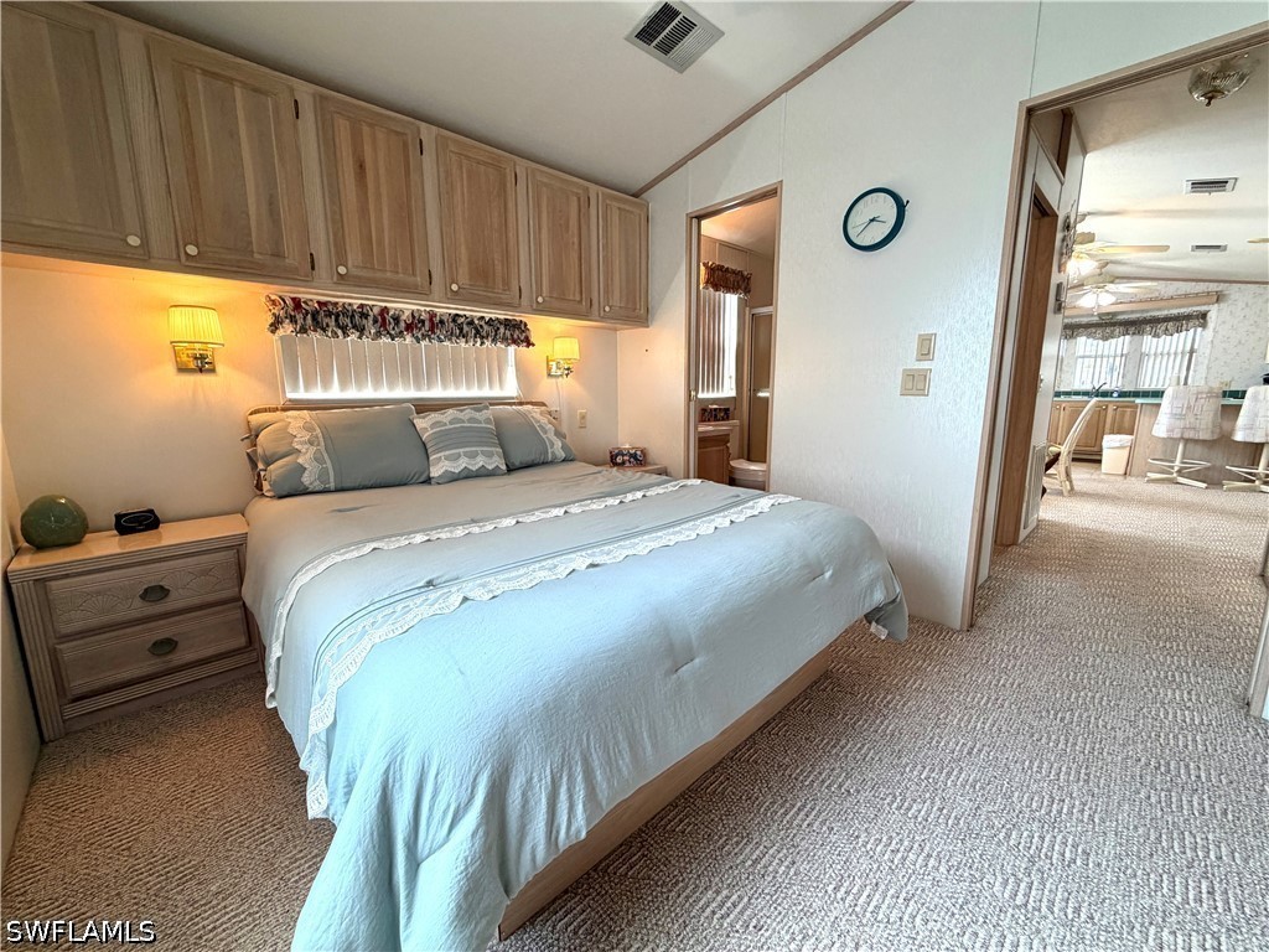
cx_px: 634
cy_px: 476
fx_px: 513
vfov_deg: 85.7
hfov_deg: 102.1
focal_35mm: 14
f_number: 2.2
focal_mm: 2.22
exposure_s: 1/120
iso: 160
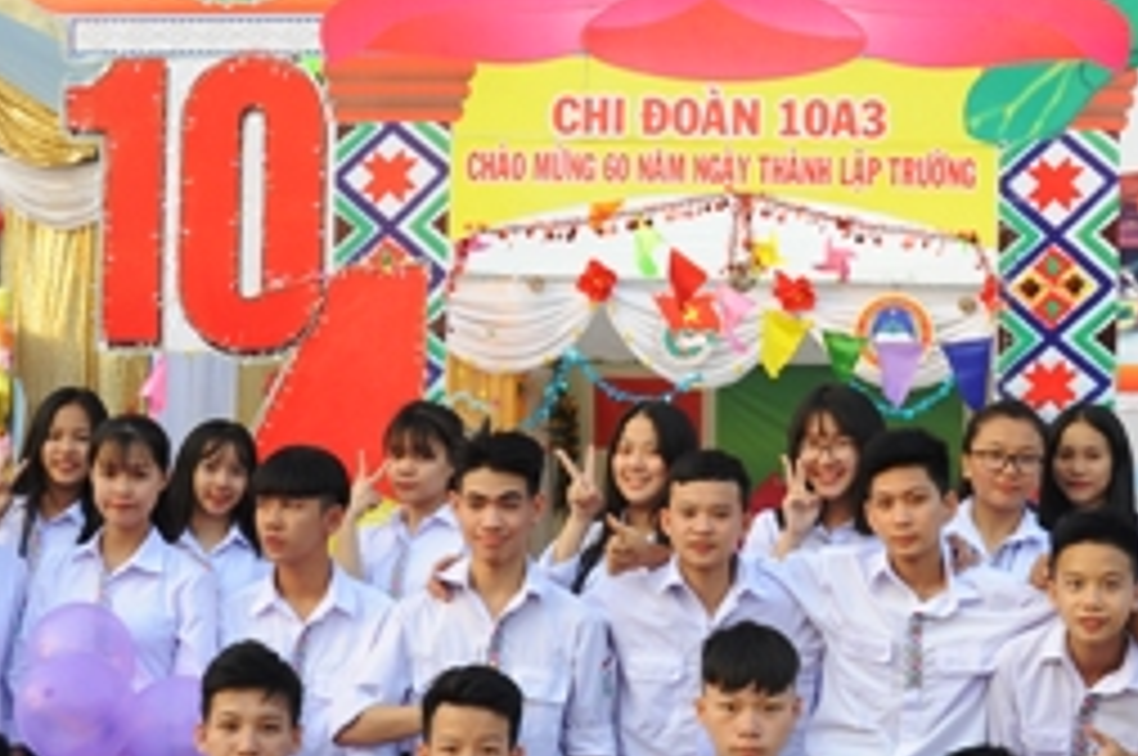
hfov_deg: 34.9
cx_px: 699
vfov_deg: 23.6
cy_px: 508
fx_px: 1800
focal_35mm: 57
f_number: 5.6
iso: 400
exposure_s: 1/80
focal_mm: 24
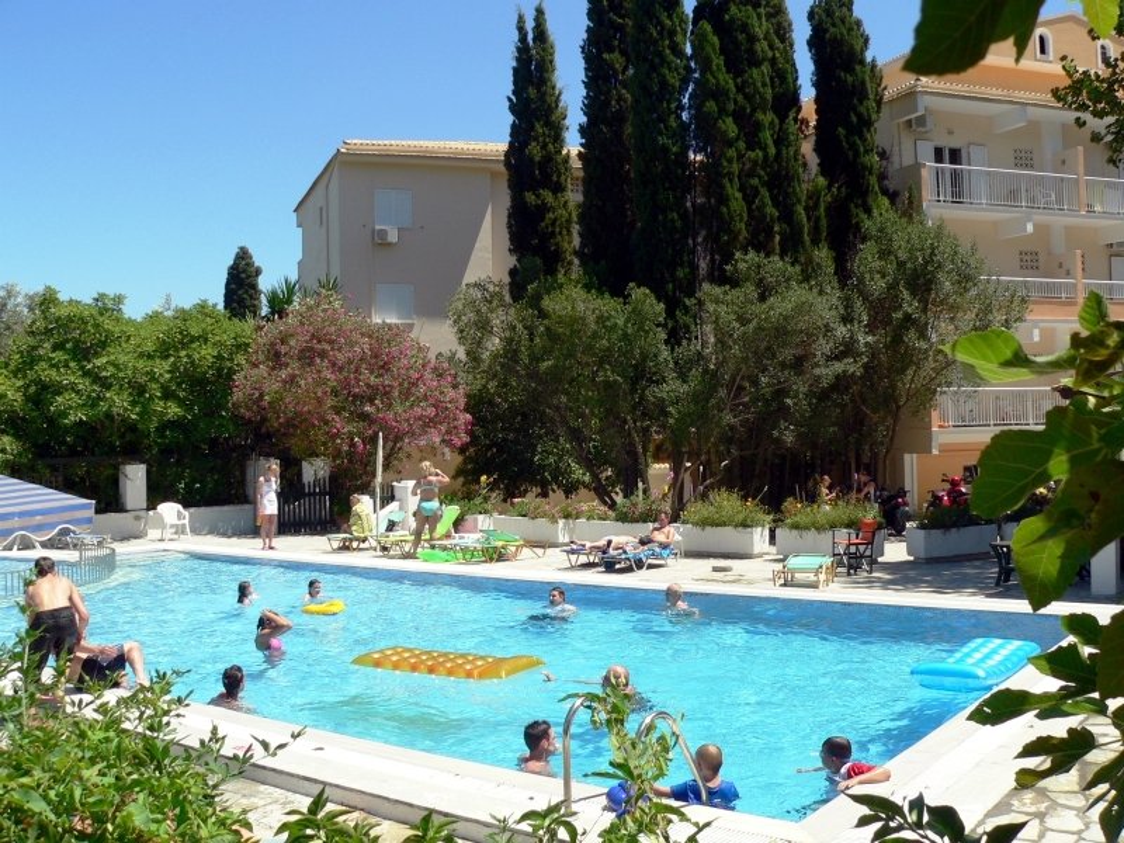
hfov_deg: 51.4
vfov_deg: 39.7
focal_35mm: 36
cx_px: 562
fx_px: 1169
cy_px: 422
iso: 80
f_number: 4
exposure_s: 1/500
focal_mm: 6
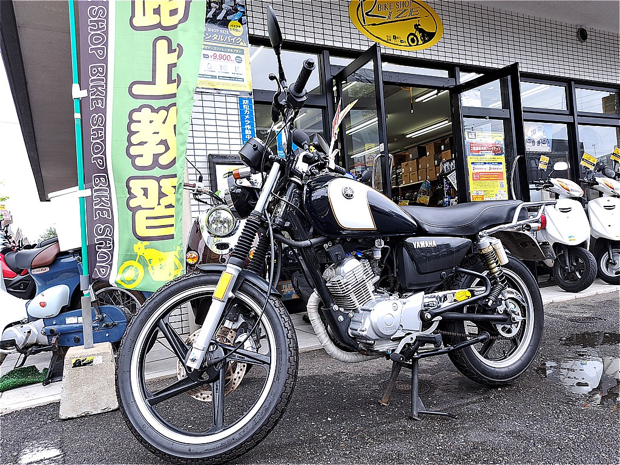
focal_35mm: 24
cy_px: 232
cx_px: 310
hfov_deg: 71.6
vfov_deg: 56.8
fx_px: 430
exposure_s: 1/173
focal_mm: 5.23
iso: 50
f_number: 1.8
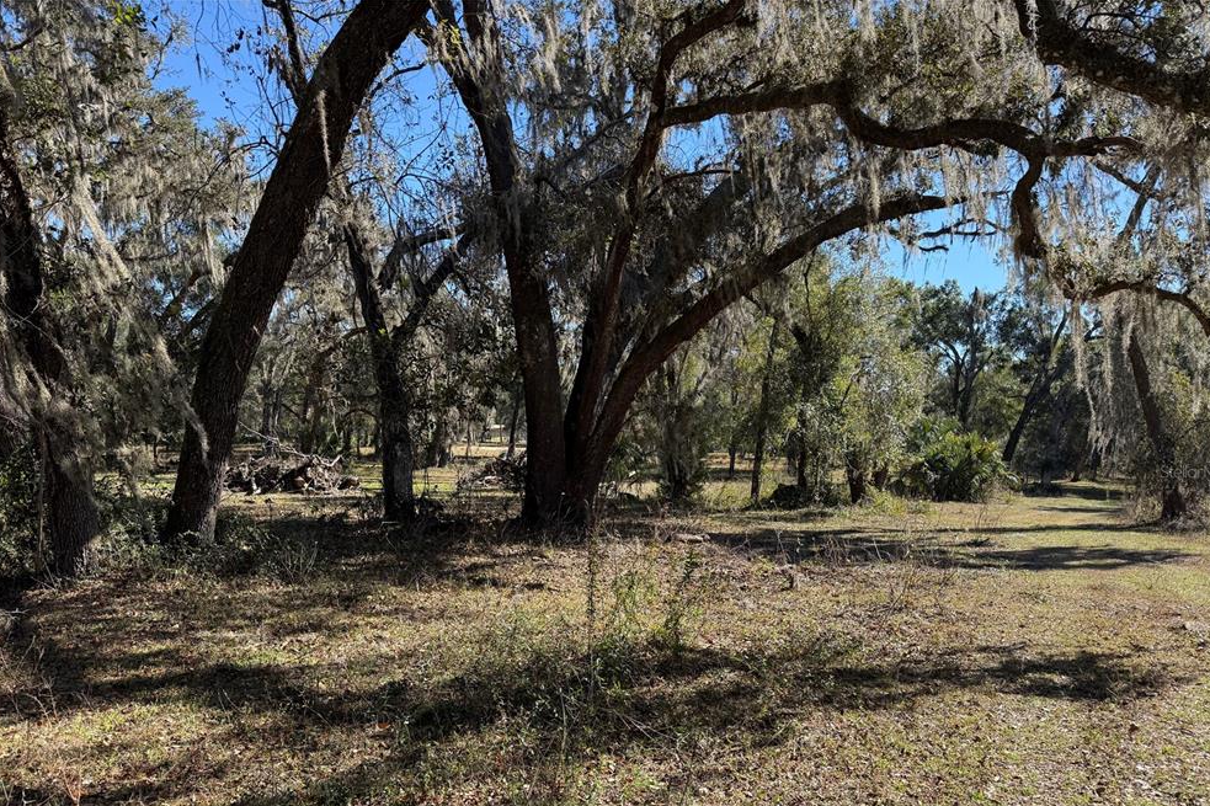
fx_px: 874
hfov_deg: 69.4
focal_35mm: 26
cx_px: 604
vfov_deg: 49.3
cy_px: 471
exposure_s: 1/1727
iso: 100
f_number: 1.78
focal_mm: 6.76
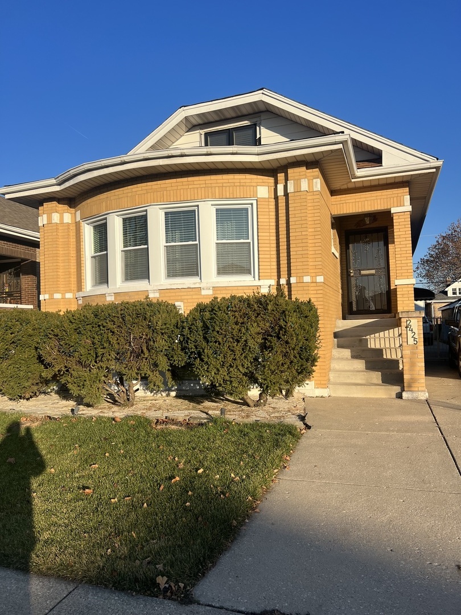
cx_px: 230
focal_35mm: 26
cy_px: 308
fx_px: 462
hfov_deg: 53.1
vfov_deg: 67.3
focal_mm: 5.7
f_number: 1.5
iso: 50
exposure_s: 1/3571
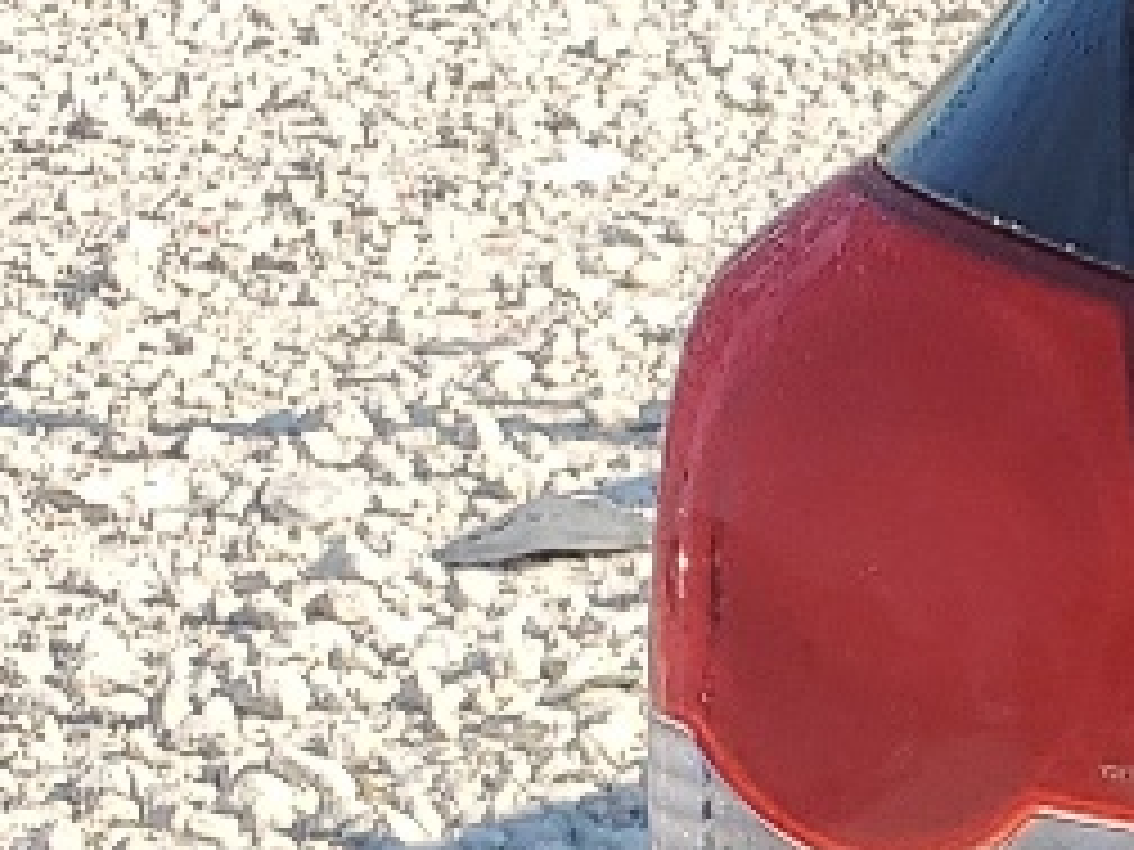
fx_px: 5405
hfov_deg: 9.6
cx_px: 3294
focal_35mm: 165
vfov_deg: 8.9
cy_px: 980
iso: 50
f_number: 1.5
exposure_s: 1/1667
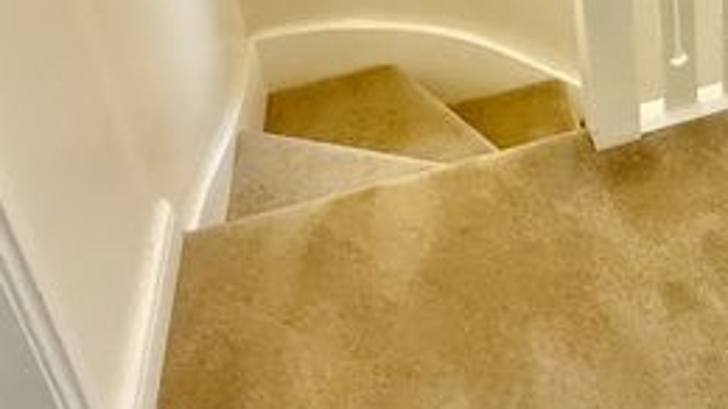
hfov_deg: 40.7
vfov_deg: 20.7
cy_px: -244
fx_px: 907
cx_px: 644
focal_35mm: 47
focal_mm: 2.22
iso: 250
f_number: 2.2
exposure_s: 1/50
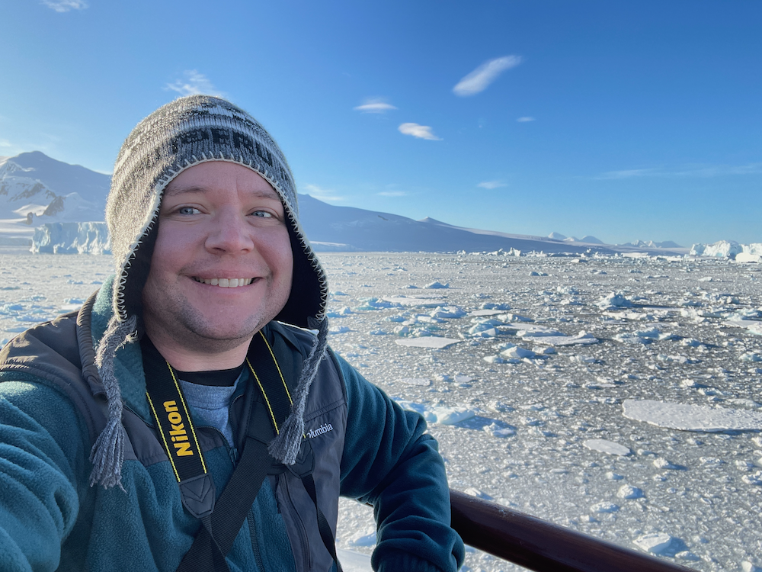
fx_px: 506
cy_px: 286
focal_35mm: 23
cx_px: 381
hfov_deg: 73.9
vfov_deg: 58.9
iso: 25
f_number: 2.2
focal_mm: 2.71
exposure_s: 1/525
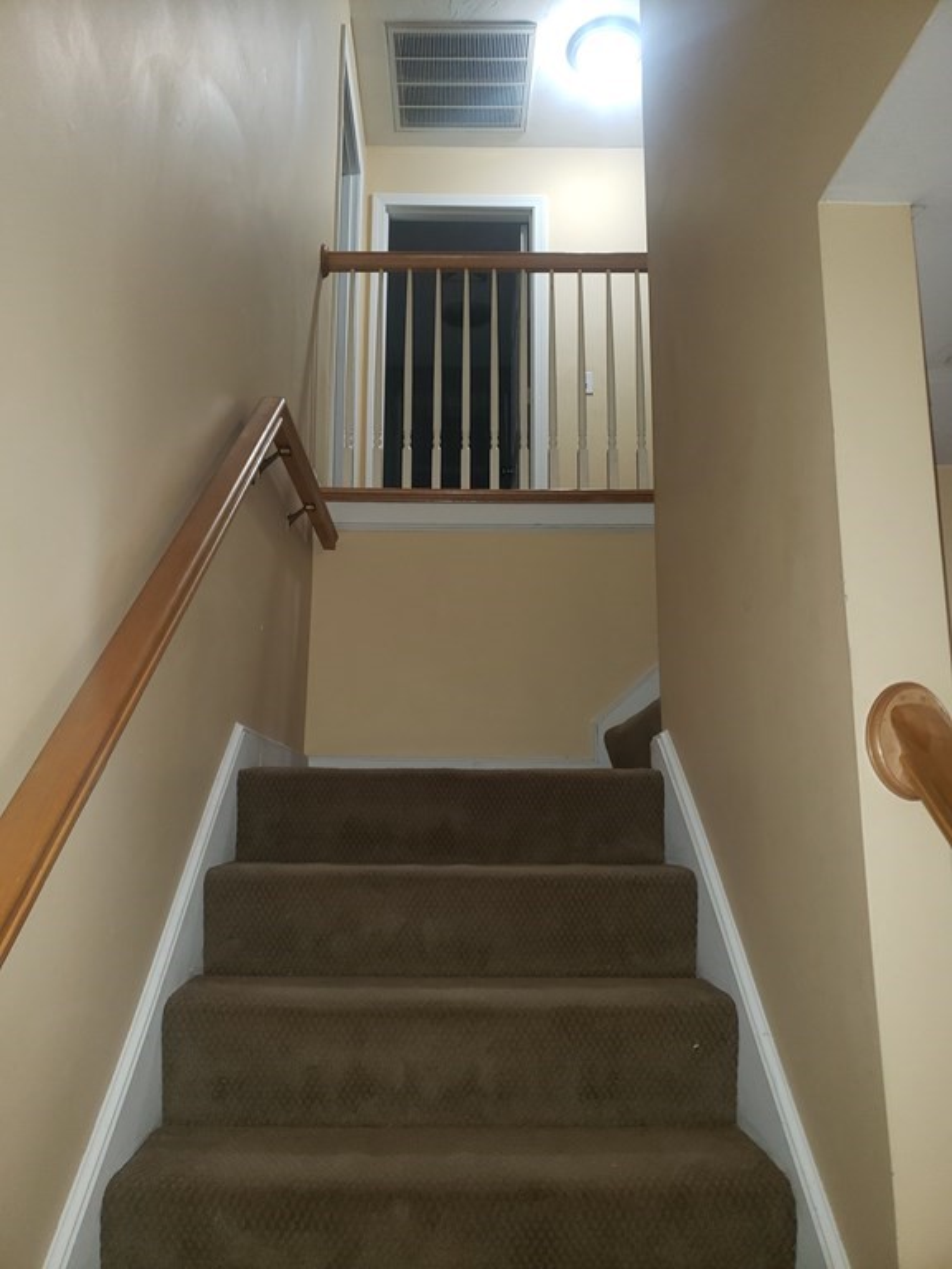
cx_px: 476
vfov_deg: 67.3
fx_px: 953
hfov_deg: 53.1
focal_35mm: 26
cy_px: 634
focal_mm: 4.3
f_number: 1.5
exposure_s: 1/24
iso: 100
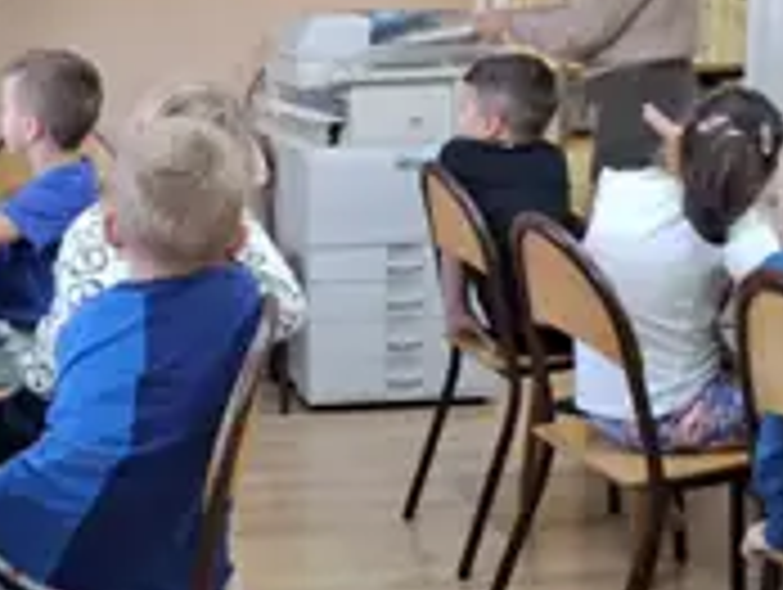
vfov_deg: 19.4
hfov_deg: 25.0
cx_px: 117
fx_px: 1721
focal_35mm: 76
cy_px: 351
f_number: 1.8
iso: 250
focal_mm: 5.54
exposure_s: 1/50
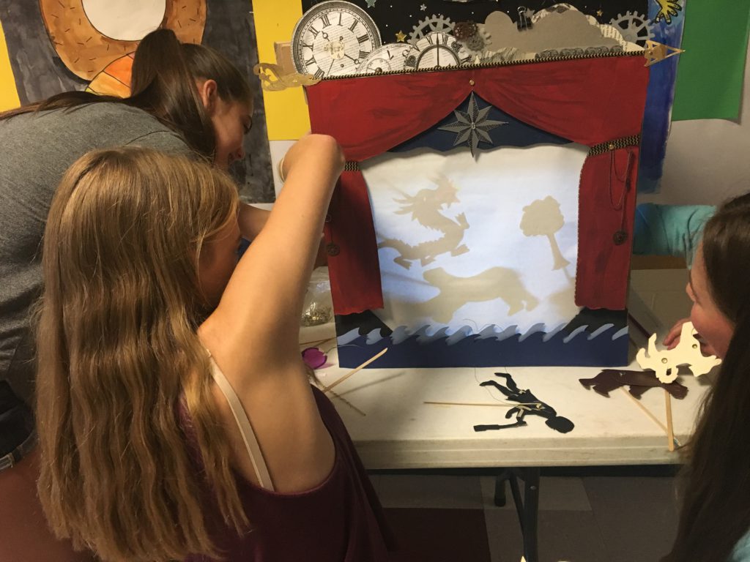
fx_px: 628
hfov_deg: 61.7
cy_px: 281
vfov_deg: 48.2
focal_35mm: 29
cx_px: 375
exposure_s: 1/30
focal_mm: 4.15
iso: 160
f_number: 2.2
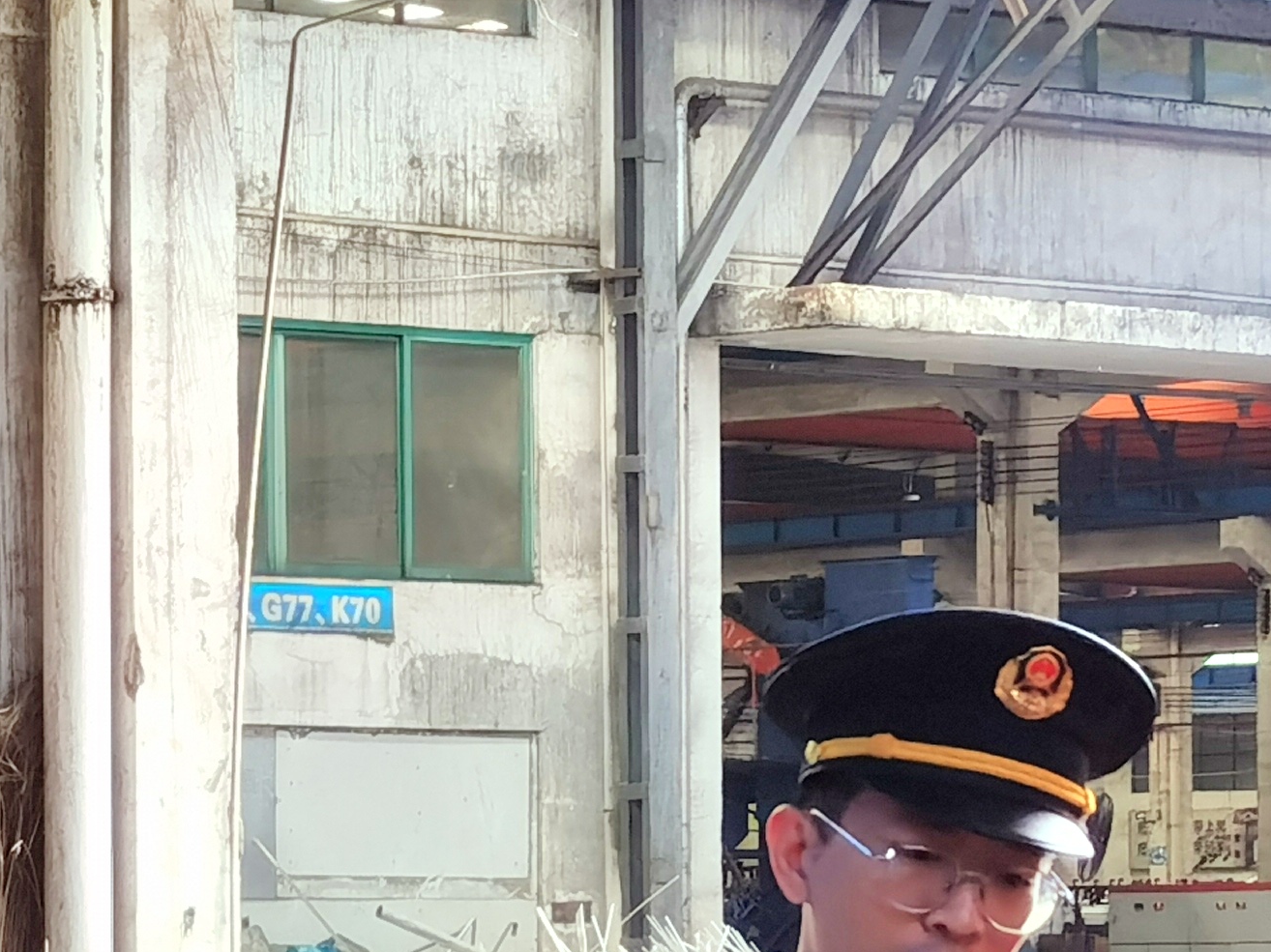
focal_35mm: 211
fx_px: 7746
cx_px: 654
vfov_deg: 7.0
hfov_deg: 9.4
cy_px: 1136
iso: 64
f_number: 1.8
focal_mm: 5.58
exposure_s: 1/100
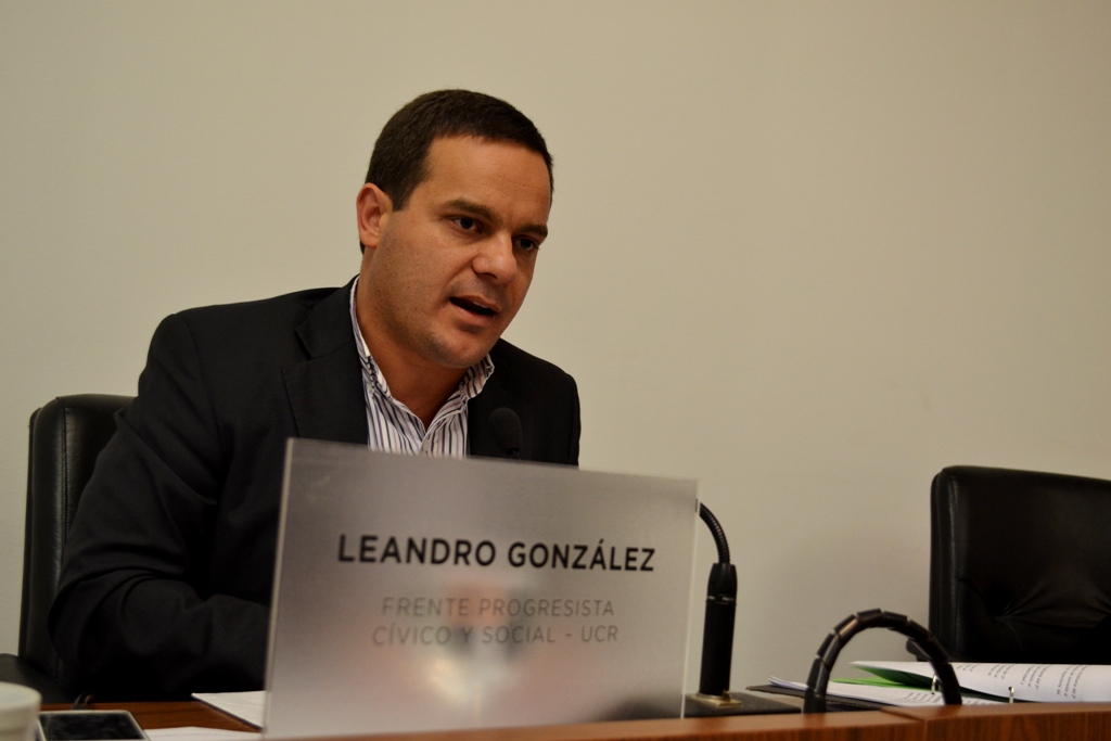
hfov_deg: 43.6
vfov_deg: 29.9
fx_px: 1389
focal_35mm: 45
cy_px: 370
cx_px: 556
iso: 800
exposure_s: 1/60
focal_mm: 30
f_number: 4.5
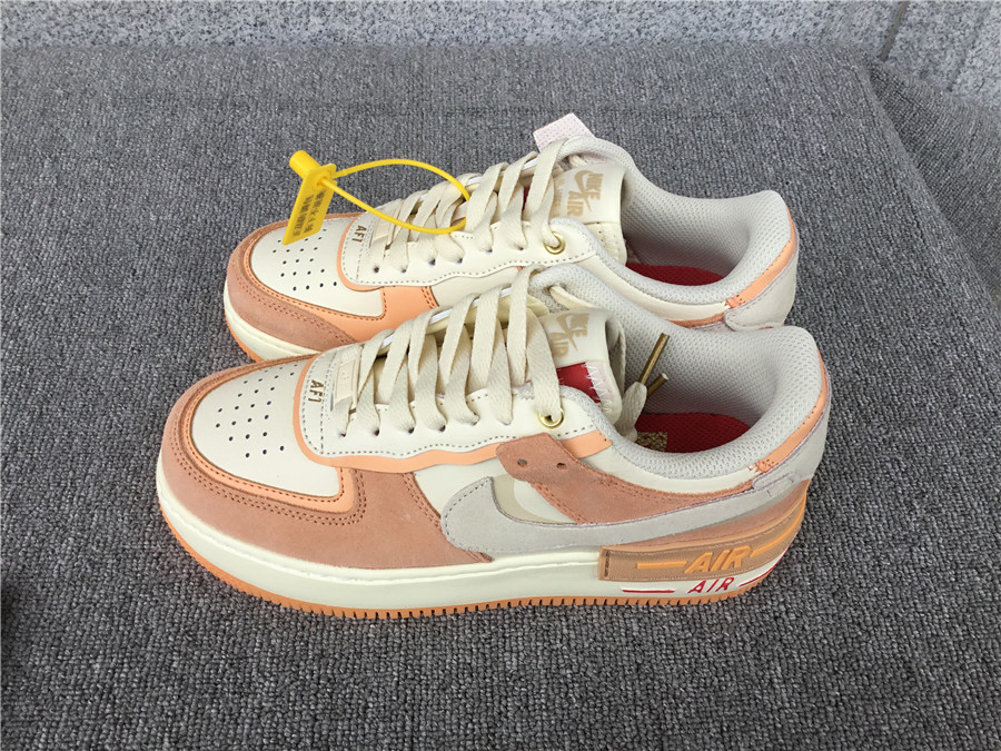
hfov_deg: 58.4
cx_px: 500
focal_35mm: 31
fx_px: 896
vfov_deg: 45.4
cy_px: 376
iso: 25
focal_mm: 3.3
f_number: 2.4
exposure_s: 1/279
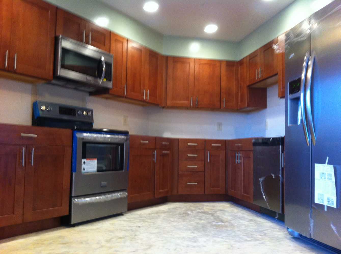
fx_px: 344
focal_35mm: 35
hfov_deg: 52.7
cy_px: 127
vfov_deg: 40.6
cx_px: 170
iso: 200
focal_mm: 3.85
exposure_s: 1/15
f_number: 2.8
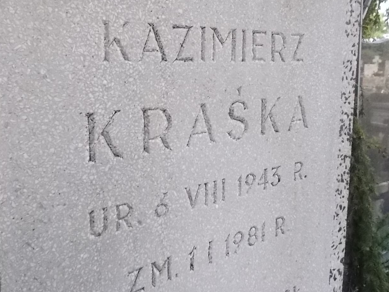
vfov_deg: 41.4
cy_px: 106
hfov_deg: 54.0
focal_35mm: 34
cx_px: 190
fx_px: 382
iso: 400
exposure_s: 1/80
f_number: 8
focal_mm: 4.6
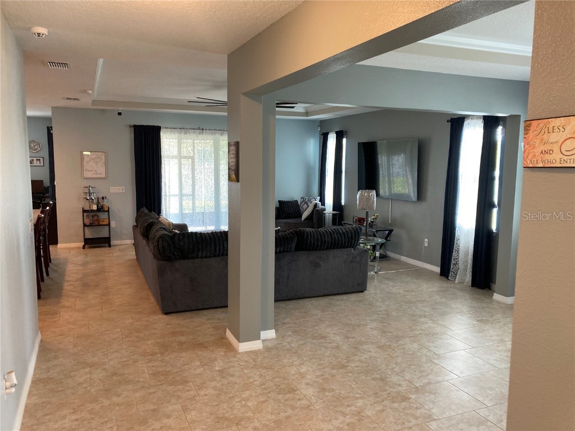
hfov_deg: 63.4
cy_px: 216
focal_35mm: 28
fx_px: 465
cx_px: 288
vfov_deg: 49.7
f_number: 1.8
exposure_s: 1/60
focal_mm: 3.99
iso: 160
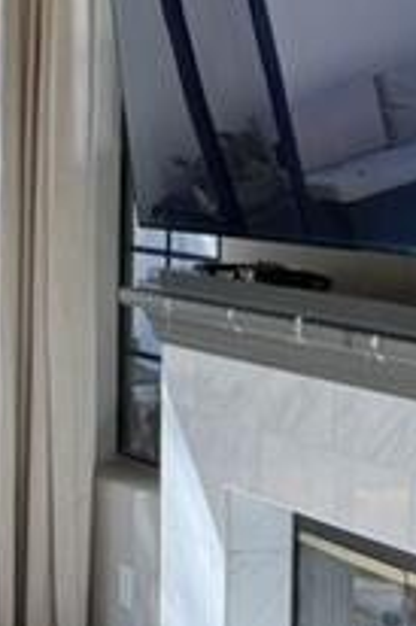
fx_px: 2153
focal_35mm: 124
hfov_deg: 9.8
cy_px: 137
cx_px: -574
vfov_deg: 16.4
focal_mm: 6.76
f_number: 1.78
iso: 80
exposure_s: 1/419
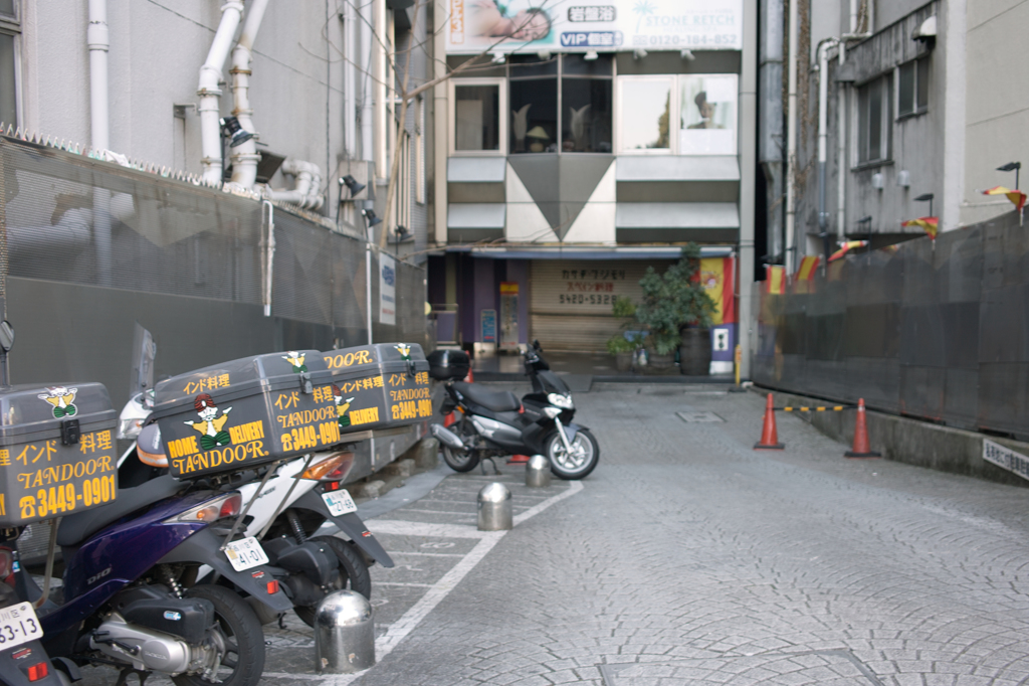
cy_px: 343
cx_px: 514
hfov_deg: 47.4
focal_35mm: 41
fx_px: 1171
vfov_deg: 32.6
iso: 100
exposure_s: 1/30
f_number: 2.8
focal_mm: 24.2
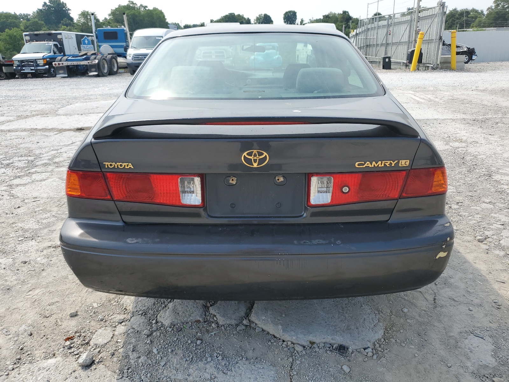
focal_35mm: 26
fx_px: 382
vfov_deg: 53.1
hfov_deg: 67.3
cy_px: 191
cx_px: 254
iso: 50
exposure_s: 1/2000
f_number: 1.5
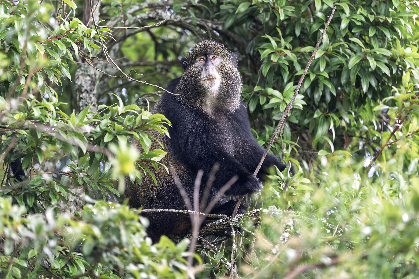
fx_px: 5819
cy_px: 140
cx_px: 210
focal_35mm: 500
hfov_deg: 4.1
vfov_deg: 2.7
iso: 3200
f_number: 4
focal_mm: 500
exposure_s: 1/1250
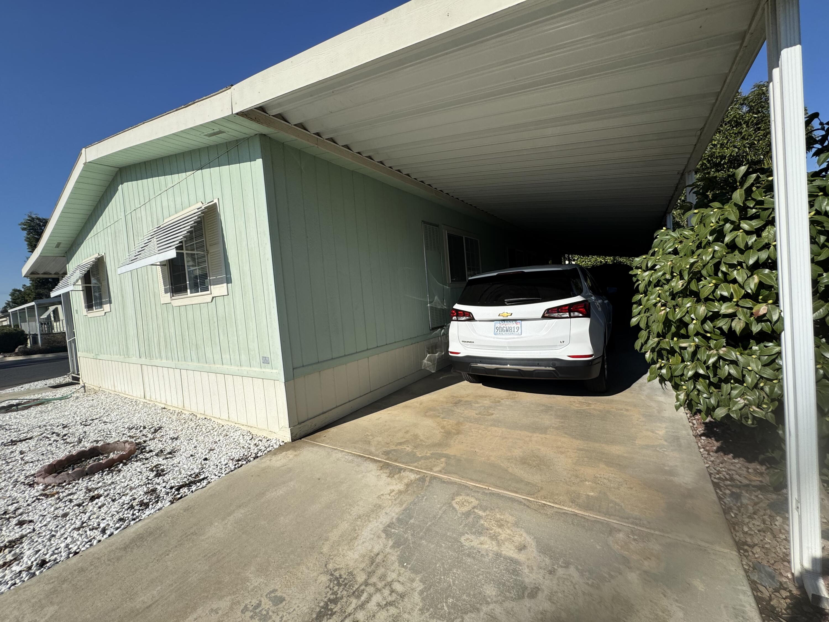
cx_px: 414
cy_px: 311
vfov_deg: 85.7
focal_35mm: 14
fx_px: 335
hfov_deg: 102.1
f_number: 2.2
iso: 50
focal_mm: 2.22
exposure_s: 1/2415
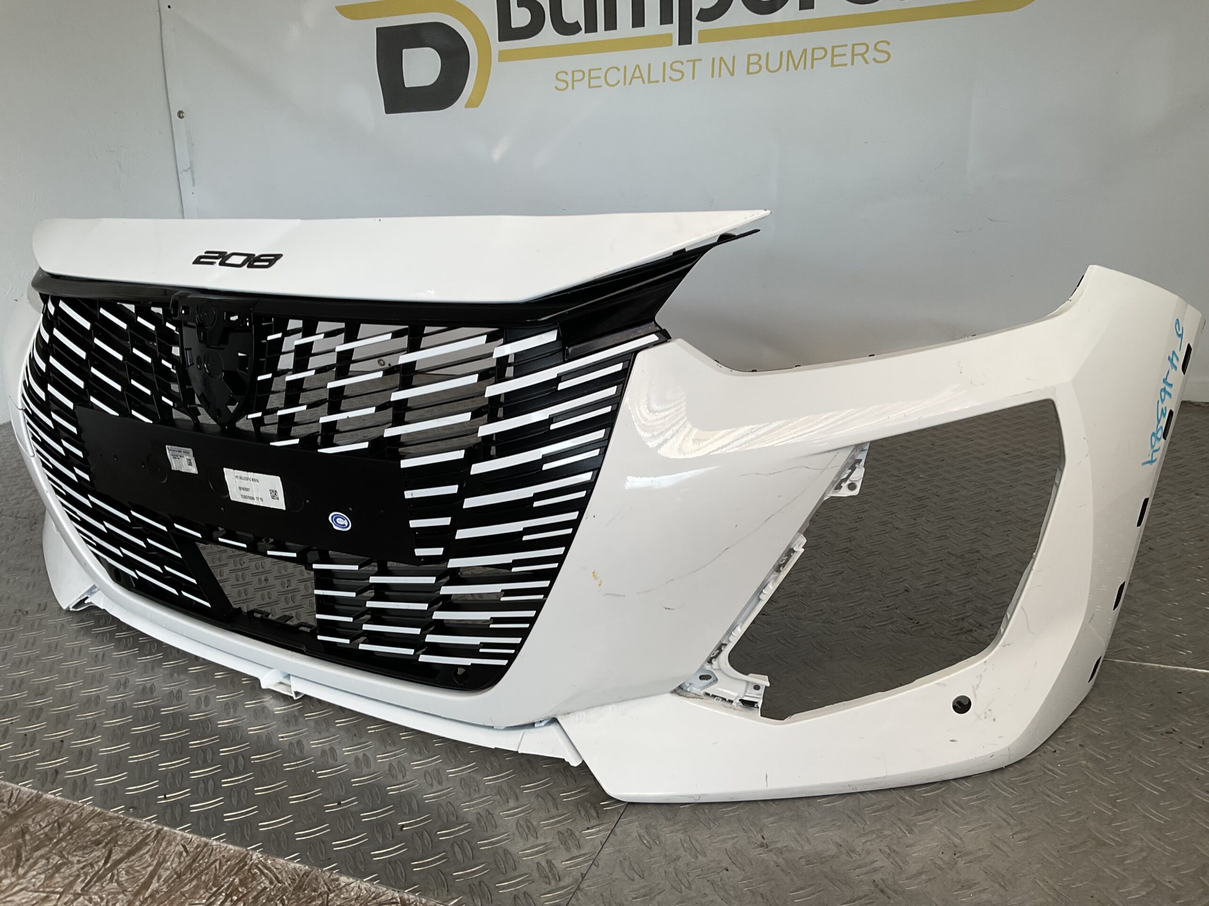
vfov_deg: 48.2
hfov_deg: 61.7
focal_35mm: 29
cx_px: 604
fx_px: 1013
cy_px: 453
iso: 20
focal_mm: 3
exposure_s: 1/100
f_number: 1.8
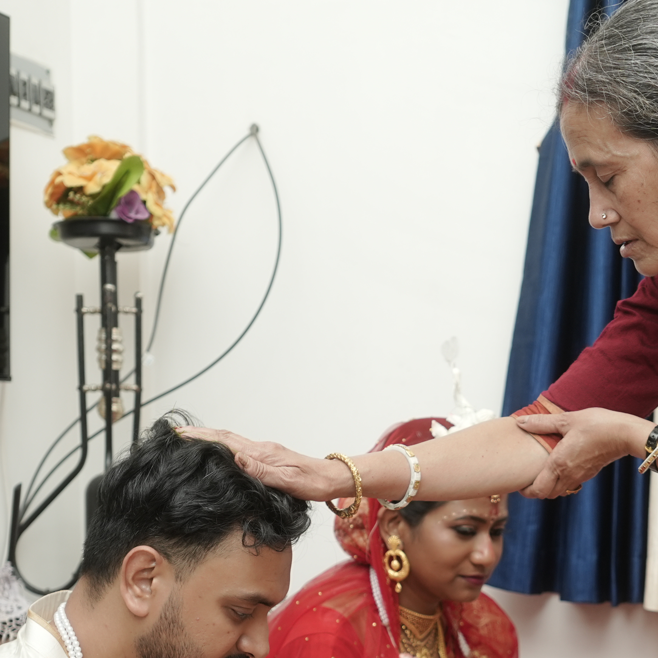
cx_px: 529
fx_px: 1419
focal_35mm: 66
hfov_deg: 25.6
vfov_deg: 25.3
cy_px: 585
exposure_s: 1/200
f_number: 2.5
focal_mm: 24
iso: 400
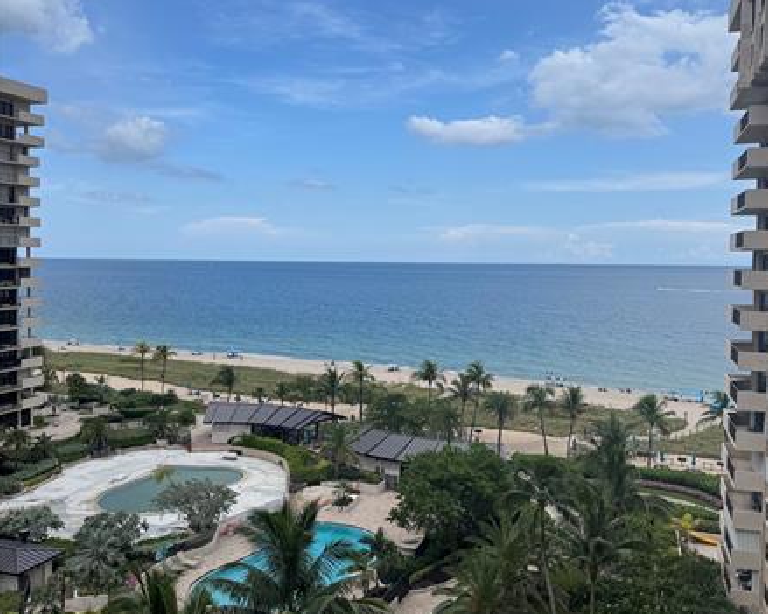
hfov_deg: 55.7
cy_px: 297
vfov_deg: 45.8
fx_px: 727
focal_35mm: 32
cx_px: 390
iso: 80
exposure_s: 1/4310
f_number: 1.78
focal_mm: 6.76
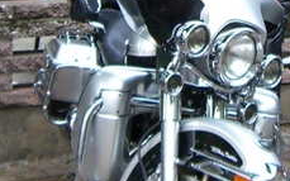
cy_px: -53
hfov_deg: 14.8
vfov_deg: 9.1
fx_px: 1114
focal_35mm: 141
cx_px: 220
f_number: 2.7
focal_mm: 6.2
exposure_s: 1/200
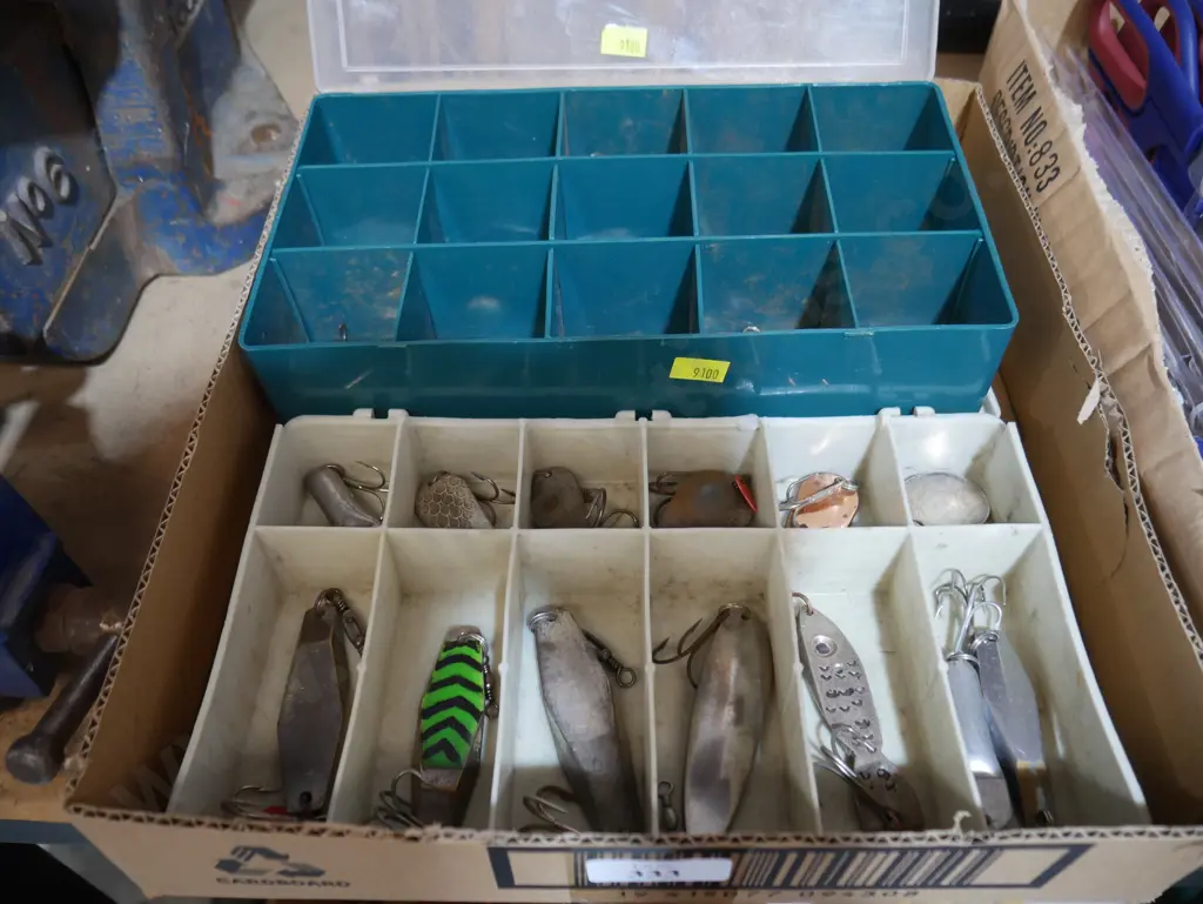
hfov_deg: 63.4
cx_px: 602
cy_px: 452
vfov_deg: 49.8
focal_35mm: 28
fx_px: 974
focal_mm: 14
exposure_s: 1/60
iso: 640
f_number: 3.5
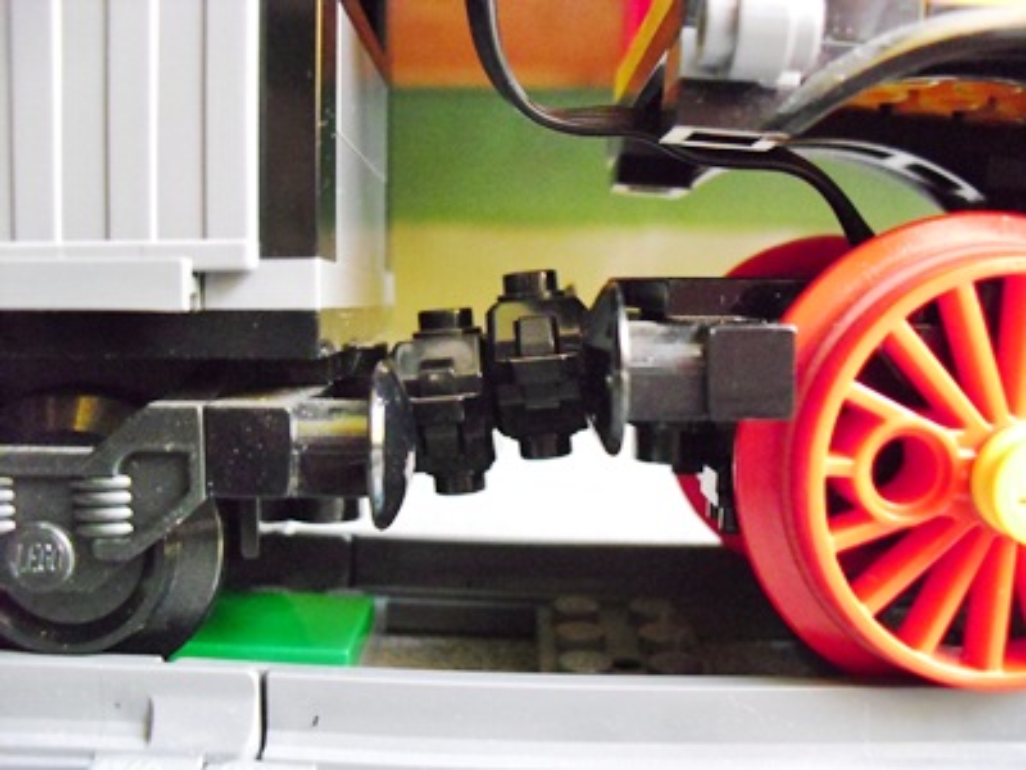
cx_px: 513
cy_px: 385
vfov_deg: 39.7
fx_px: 1067
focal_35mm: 36
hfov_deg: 51.4
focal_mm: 6.3
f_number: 3.1
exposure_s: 1/15
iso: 800
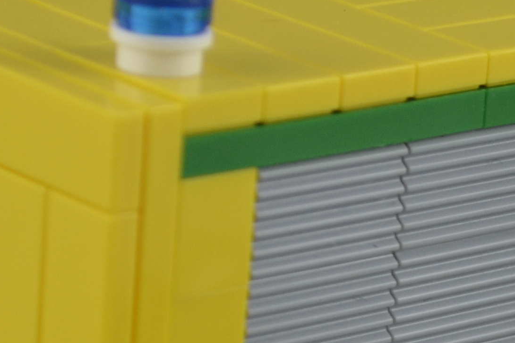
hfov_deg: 7.3
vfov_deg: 4.9
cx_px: 570
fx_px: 3992
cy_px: 364
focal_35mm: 279
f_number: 5.3
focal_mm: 44
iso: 400
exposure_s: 1/40
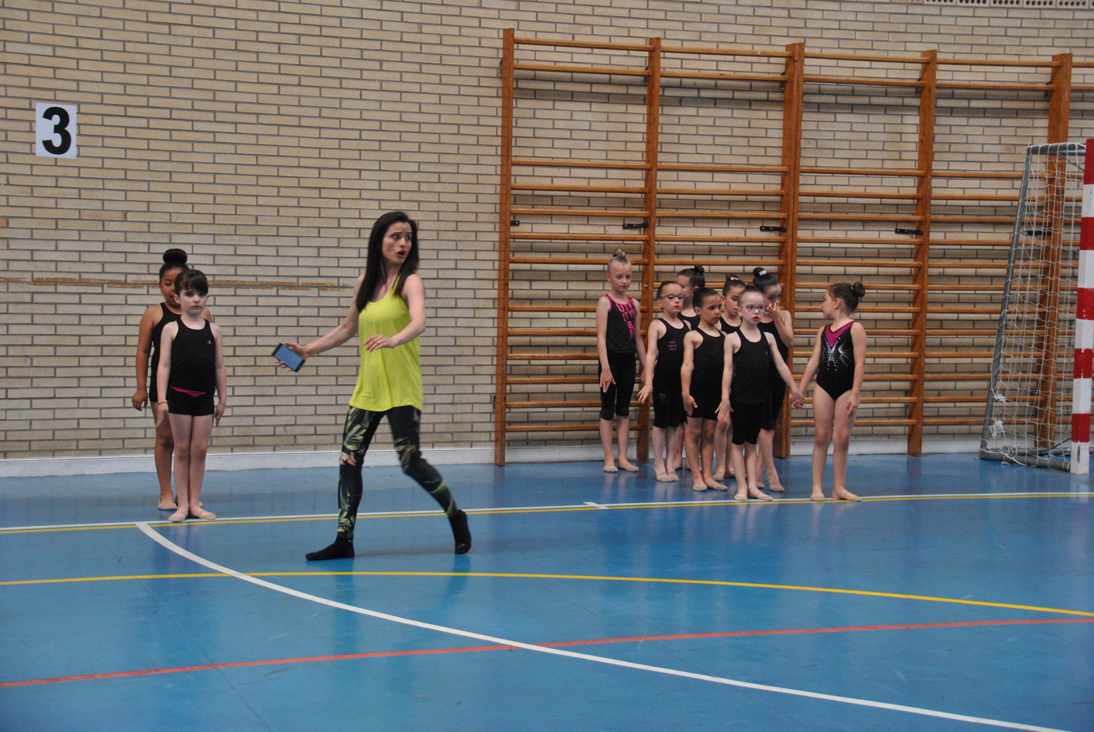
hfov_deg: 29.2
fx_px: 2099
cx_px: 547
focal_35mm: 69
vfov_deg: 19.8
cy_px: 366
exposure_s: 1/125
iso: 800
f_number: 5.6
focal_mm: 46
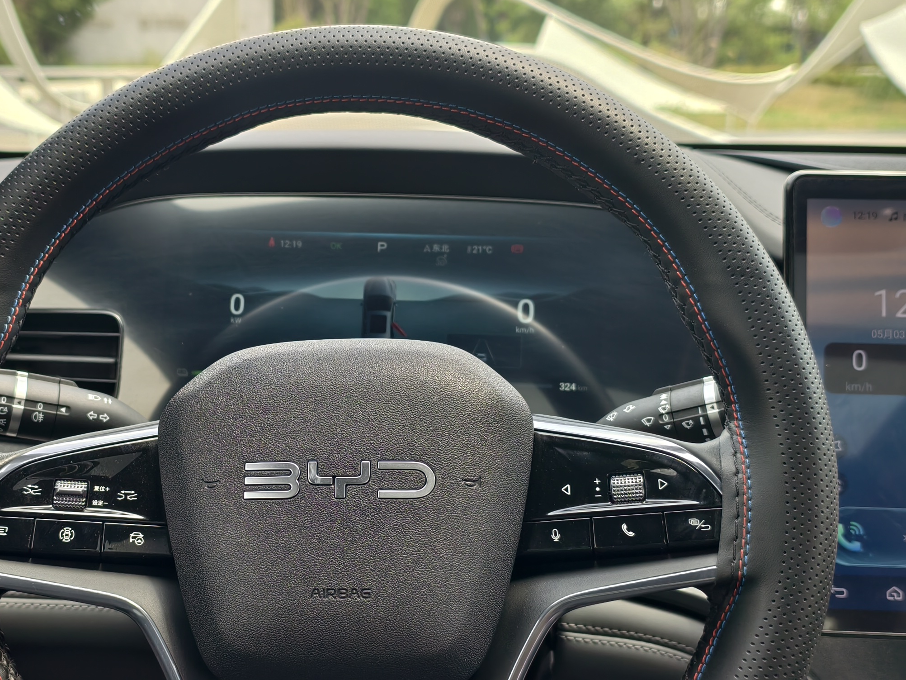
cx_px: 336
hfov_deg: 40.1
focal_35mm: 47
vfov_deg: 30.8
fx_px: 1230
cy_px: 400
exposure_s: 1/187
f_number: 1.57
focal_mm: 6.54
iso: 71
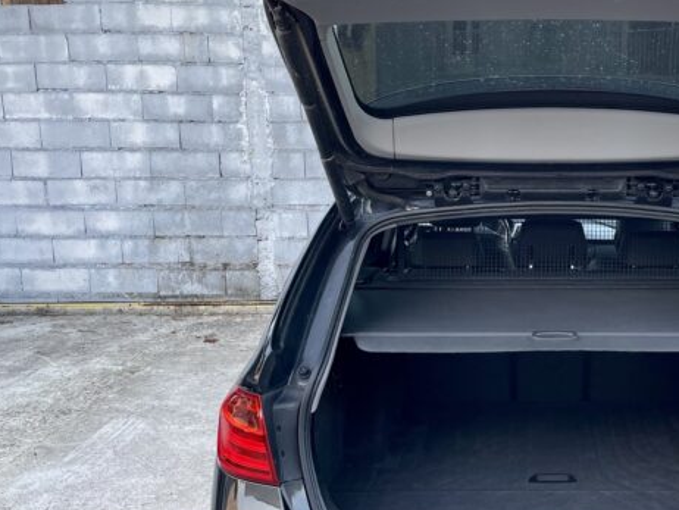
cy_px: 309
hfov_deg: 40.1
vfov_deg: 32.1
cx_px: 556
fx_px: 883
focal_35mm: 45
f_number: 1.6
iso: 80
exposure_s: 1/121
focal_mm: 4.2
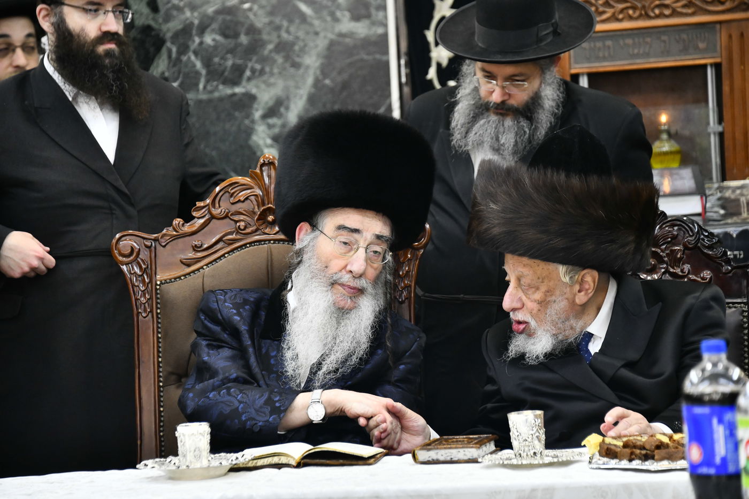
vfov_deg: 7.6
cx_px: 374
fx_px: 3744
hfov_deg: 11.4
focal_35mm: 180
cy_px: 250
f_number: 5.6
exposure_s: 1/200
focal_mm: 180
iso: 1600
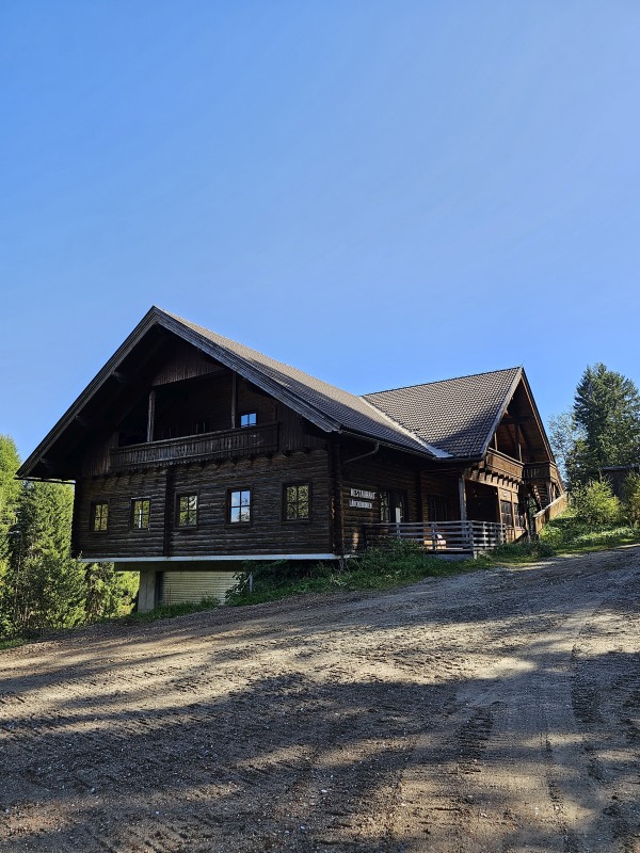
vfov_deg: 73.9
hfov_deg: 58.9
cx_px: 320
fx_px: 567
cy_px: 426
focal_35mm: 23
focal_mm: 6.3
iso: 10
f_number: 1.7
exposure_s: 1/247
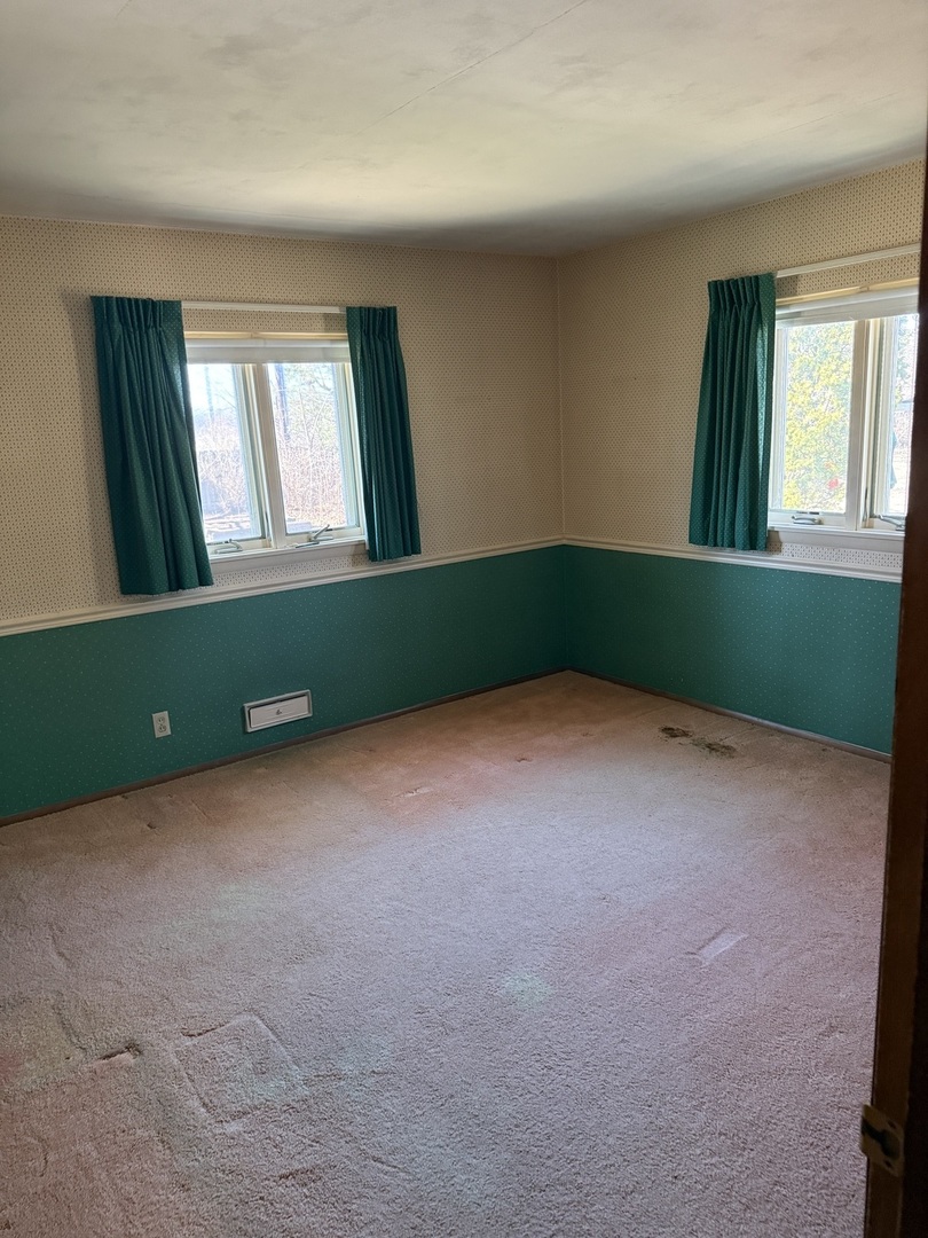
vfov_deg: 71.6
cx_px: 464
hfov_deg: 56.8
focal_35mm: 24
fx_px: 858
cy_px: 619
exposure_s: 1/60
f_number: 1.78
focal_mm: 6.76
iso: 500
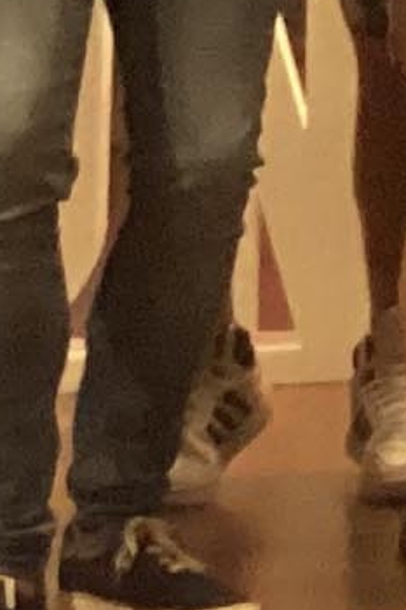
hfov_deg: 4.3
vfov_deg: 6.5
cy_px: -903
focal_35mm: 301
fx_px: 5097
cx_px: 1486
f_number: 2.4
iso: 500
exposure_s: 1/30
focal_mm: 3.3
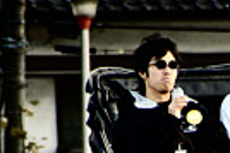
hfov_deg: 1.6
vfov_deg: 1.1
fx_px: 8040
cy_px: 251
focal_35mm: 1260
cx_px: 299
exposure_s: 1/180
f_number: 6.3
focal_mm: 249.87
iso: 400
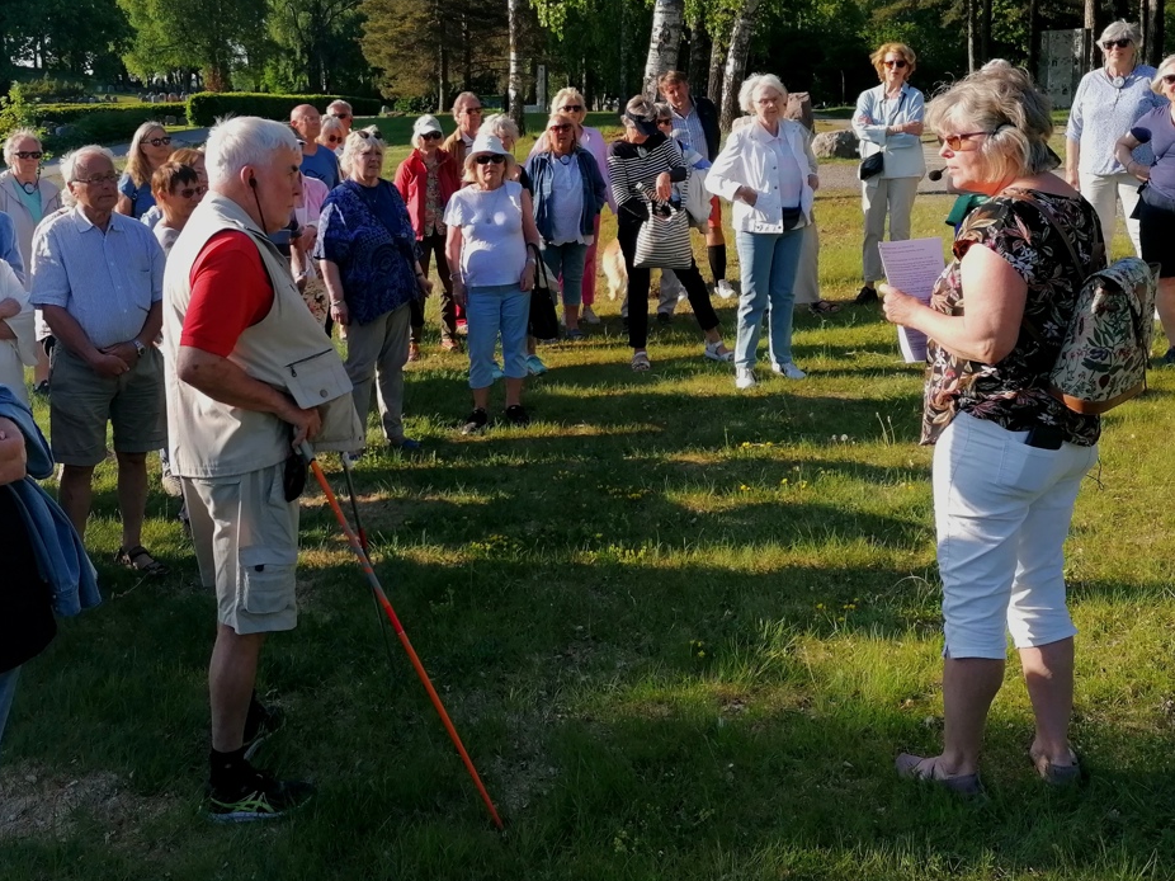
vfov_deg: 34.0
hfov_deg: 44.5
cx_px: 459
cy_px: 286
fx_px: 1425
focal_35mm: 42
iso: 50
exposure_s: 1/550
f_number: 1.8
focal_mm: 4.75
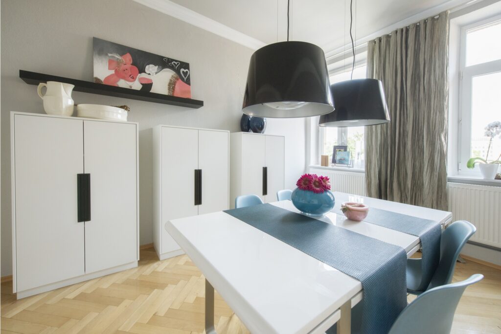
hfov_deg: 104.2
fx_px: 195
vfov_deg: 81.2
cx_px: 250
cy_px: 167
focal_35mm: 14
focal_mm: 14
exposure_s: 1/125
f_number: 5.6
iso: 800
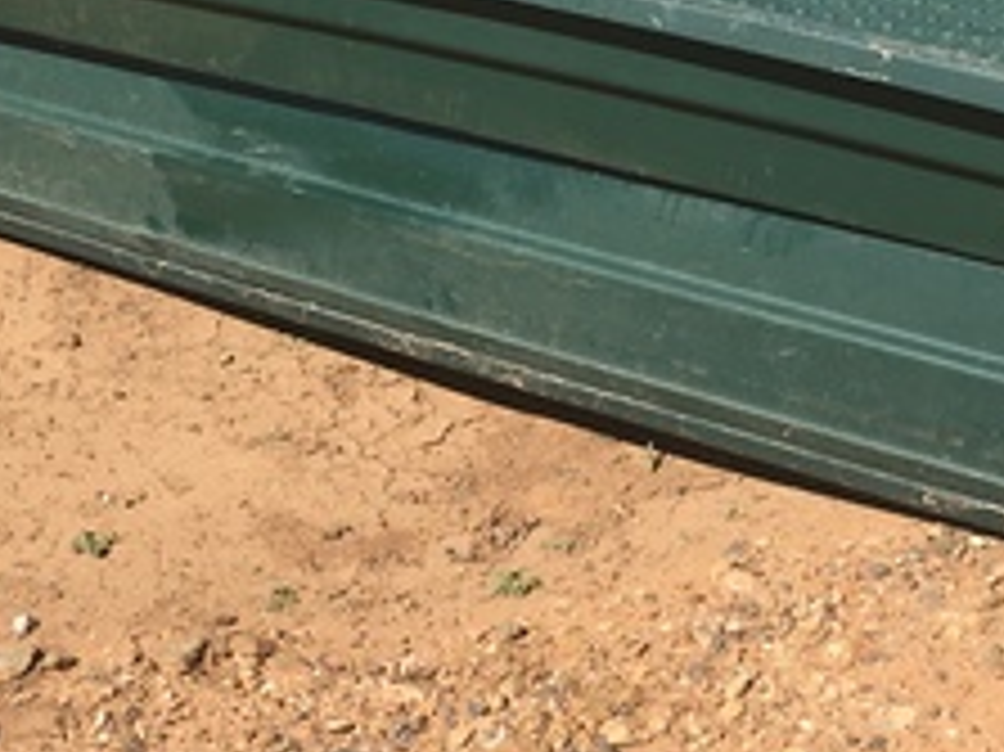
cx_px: 788
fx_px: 2493
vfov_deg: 17.1
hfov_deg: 22.5
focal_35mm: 86
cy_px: 232
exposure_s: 1/1538
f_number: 2.2
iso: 25
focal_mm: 4.15
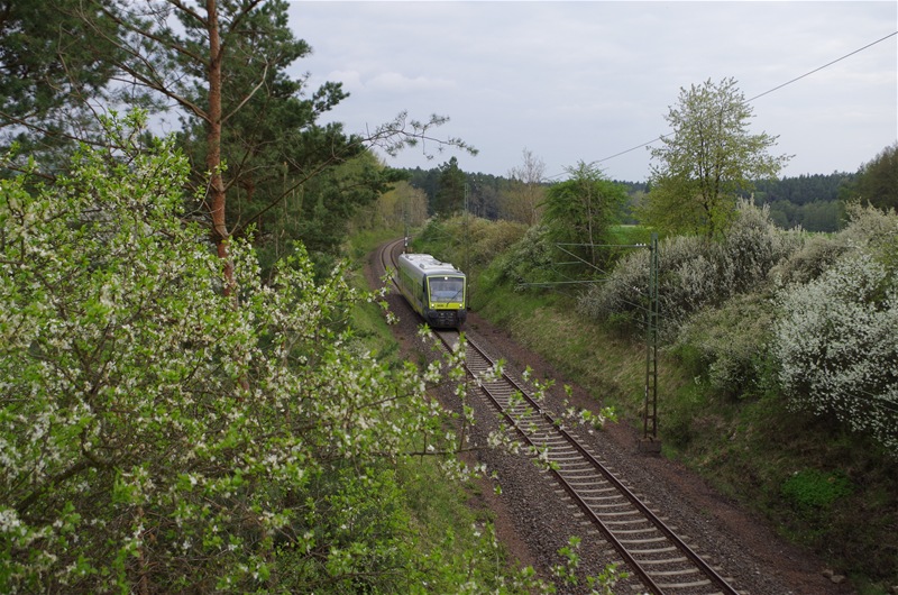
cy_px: 298
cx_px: 449
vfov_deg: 38.7
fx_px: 846
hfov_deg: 55.9
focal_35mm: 34
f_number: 5.6
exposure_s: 1/640
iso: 400
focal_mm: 23.13
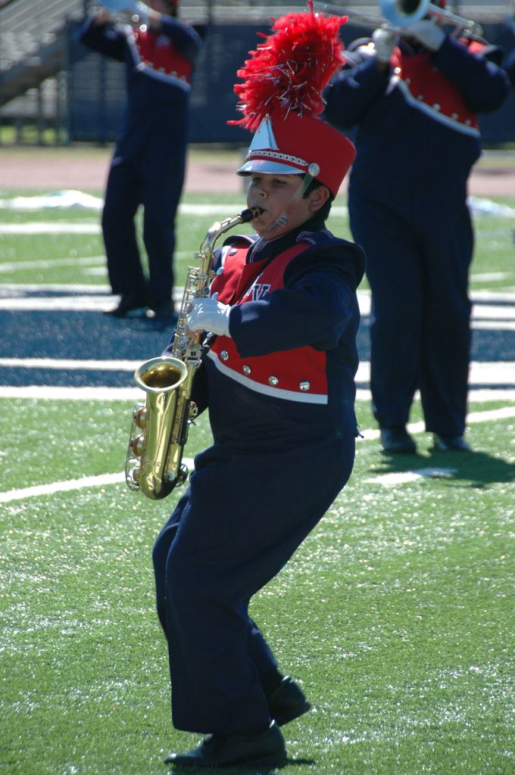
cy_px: 388
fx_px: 6454
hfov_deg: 4.6
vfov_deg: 6.9
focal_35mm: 300
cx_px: 258
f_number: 5.6
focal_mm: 200
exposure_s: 1/500
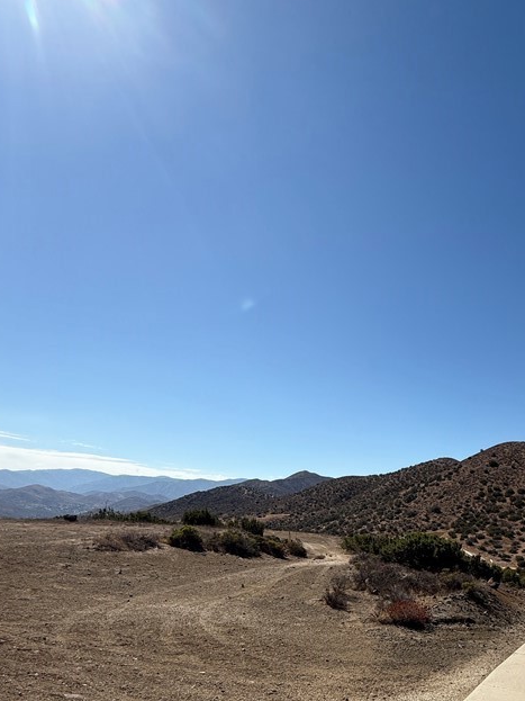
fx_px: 465
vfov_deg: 68.4
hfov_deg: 56.5
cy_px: 539
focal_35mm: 23
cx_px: 381
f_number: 2.2
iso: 50
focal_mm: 2.22
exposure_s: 1/2717
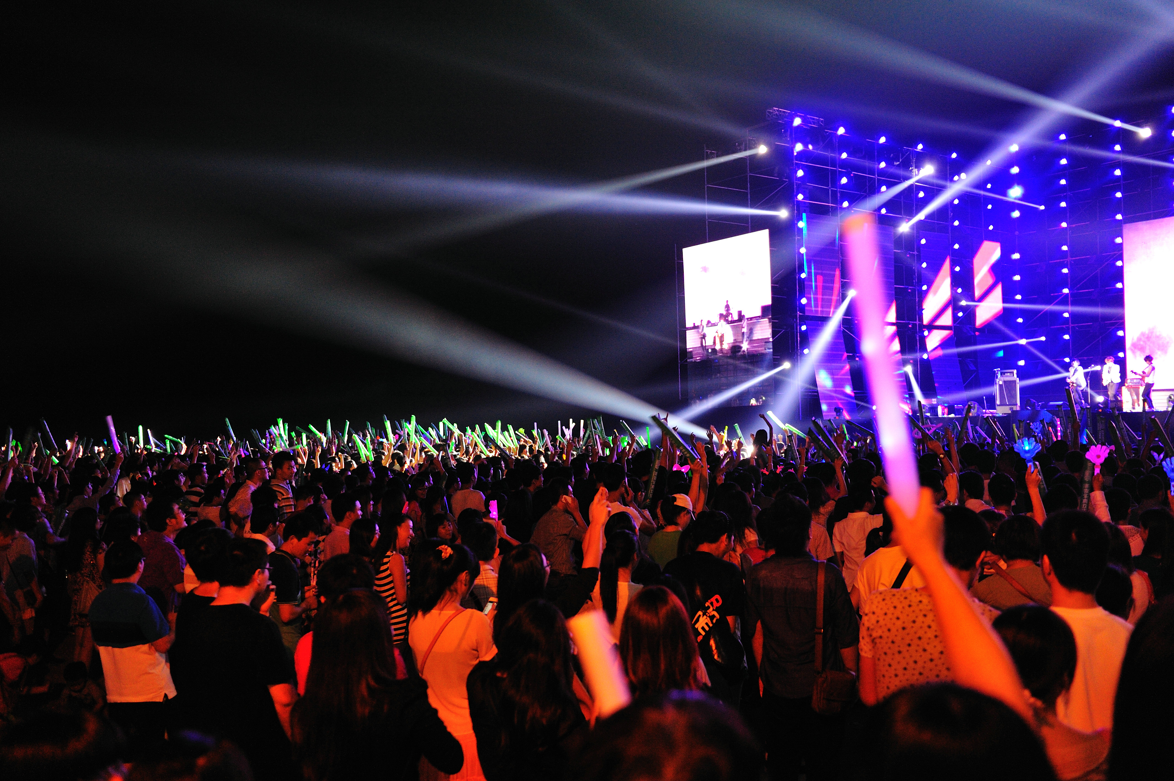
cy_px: 390
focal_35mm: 35
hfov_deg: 54.5
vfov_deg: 37.8
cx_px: 587
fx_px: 1141
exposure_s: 1/160
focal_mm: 35
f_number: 2.8
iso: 2800
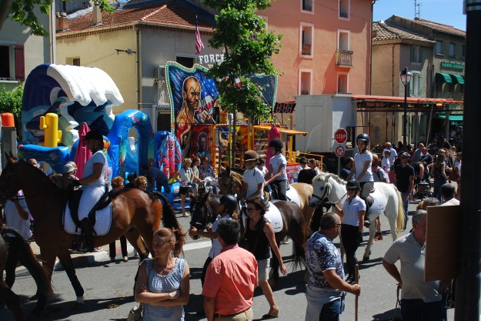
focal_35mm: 40
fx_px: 535
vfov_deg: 33.4
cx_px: 235
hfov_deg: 48.4
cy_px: 164
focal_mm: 26
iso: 100
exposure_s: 1/200
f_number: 7.1
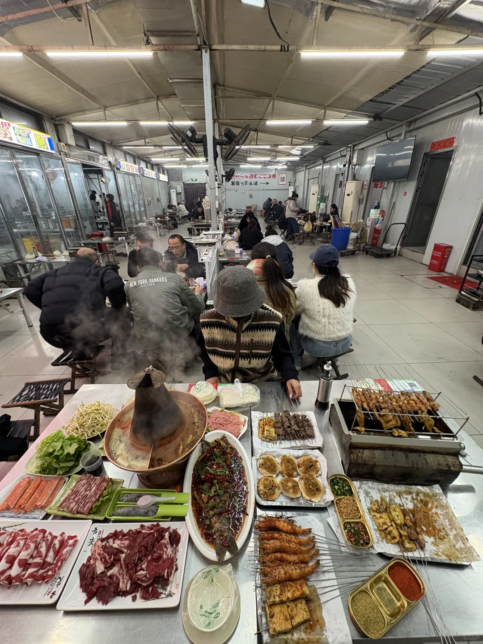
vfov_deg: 102.1
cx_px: 242
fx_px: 260
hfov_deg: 85.7
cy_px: 322
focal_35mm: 14
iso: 320
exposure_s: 1/50
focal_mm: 2.22
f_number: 2.2
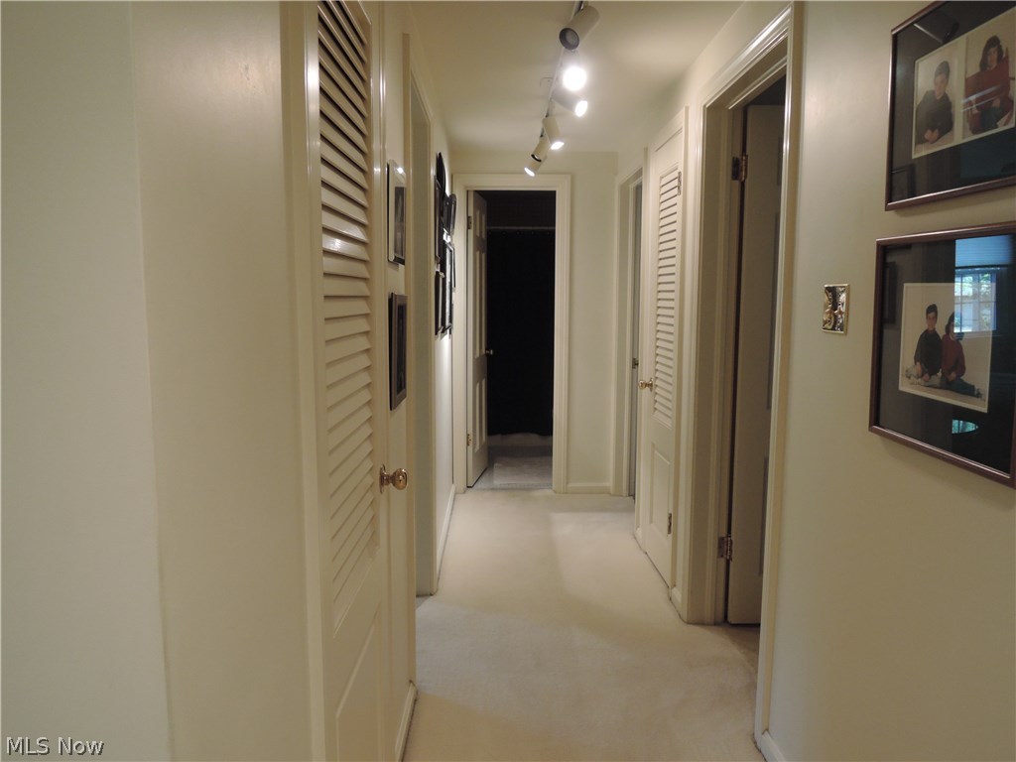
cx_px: 508
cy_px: 381
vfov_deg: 56.8
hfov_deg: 71.6
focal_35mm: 24
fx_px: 704
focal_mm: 5.1
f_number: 2.8
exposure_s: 1/30
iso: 400
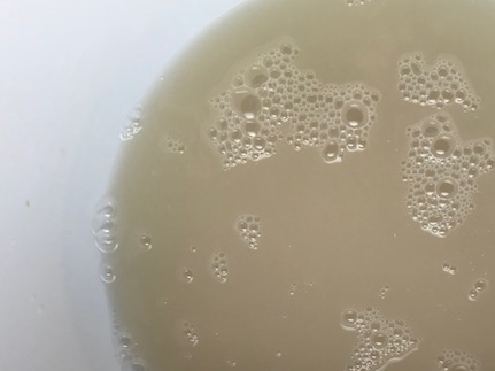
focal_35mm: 52
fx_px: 743
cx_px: 386
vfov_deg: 27.6
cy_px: 279
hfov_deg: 35.8
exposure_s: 1/120
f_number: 1.8
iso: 20
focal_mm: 3.99
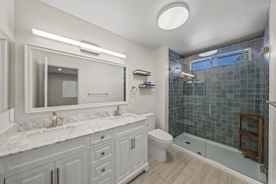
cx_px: 138
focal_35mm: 12
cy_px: 92
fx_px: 92
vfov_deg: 90.0
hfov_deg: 112.6
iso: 125
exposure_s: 1/2
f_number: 6.3
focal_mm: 12
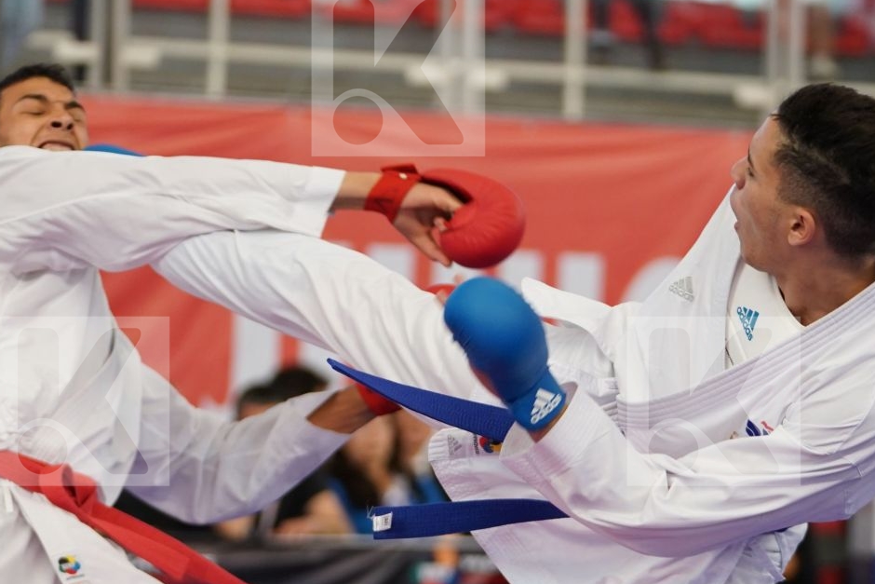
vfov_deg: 6.8
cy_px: 401
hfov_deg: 10.2
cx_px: 398
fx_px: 4886
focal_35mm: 201
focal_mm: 105
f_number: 2.8
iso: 1600
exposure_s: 1/1000
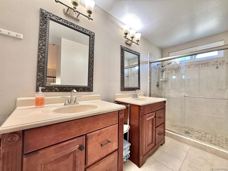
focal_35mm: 14
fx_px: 92
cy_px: 86
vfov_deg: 85.7
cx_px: 114
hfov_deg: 102.1
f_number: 2.2
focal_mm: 2.22
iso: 250
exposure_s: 1/60
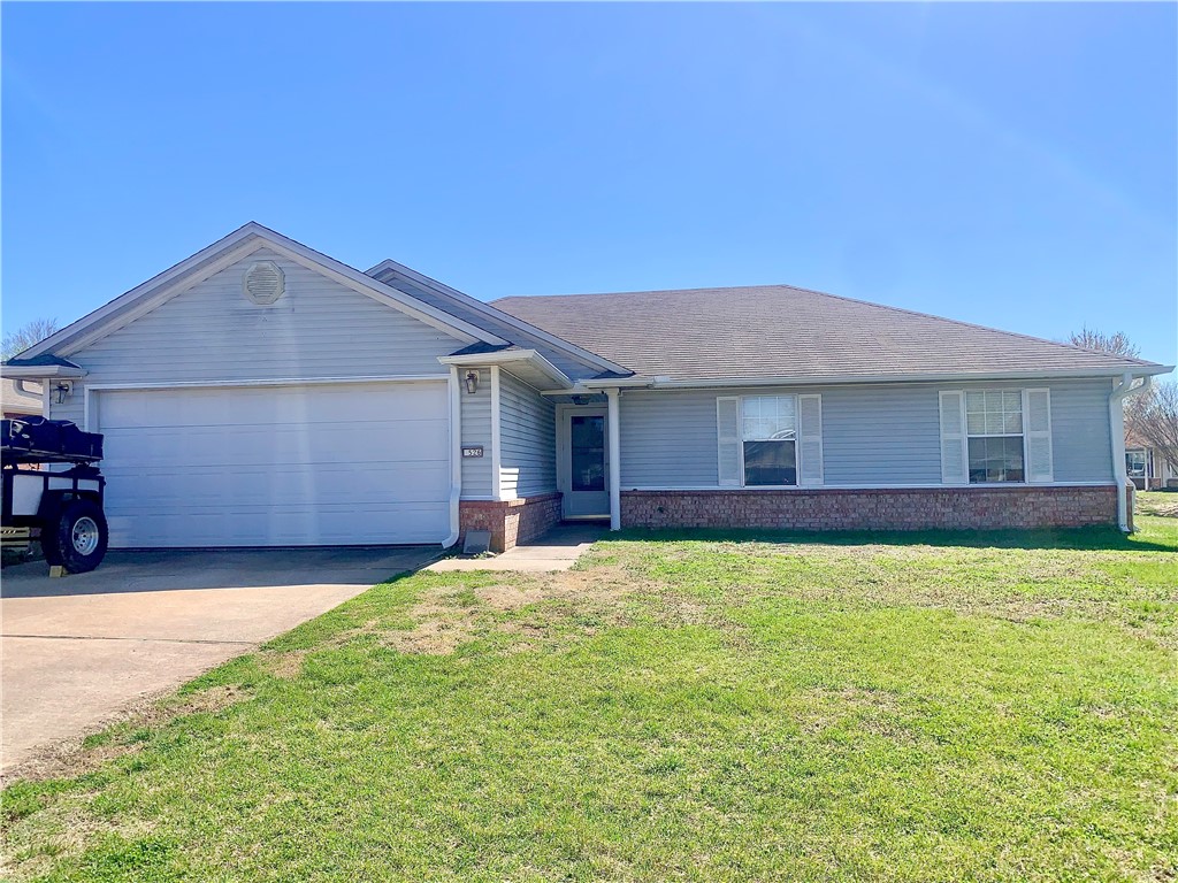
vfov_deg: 53.1
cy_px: 442
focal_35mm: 26
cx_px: 589
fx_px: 885
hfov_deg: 67.3
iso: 25
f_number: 1.8
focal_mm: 4.25
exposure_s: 1/2257
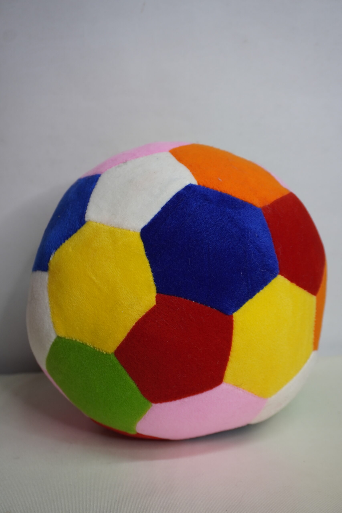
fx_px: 620
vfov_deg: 45.0
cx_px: 171
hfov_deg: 30.9
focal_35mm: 44
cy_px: 256
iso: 250
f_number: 5.6
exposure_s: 1/20
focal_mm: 29
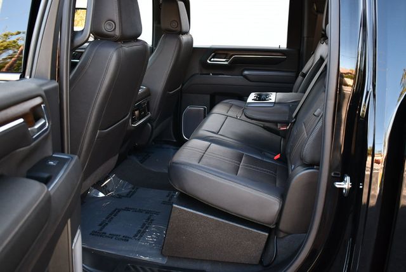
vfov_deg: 36.9
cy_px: 136
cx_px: 203
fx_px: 406
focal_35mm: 36
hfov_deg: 53.1
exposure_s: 1/250
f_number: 3.5
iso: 560
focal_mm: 18
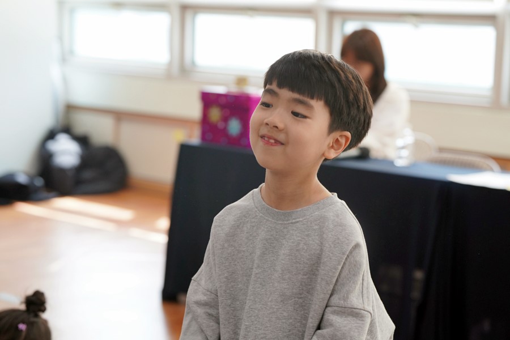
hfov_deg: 25.4
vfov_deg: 17.1
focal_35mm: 80
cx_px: 255
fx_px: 1133
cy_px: 170
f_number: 4
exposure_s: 1/160
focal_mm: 80
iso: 800
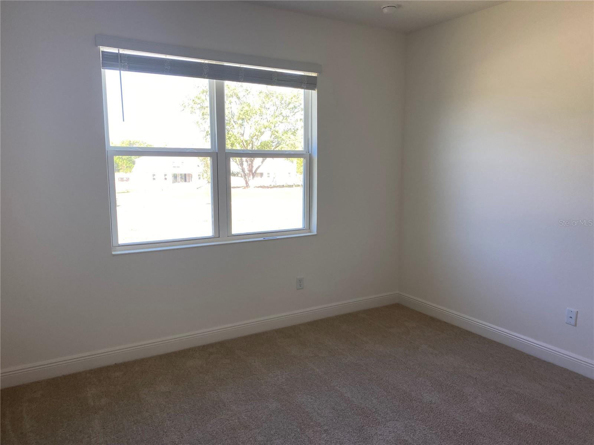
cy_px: 222
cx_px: 297
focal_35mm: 26
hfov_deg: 67.3
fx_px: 446
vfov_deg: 53.1
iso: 32
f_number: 1.8
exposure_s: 1/120
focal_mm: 4.25
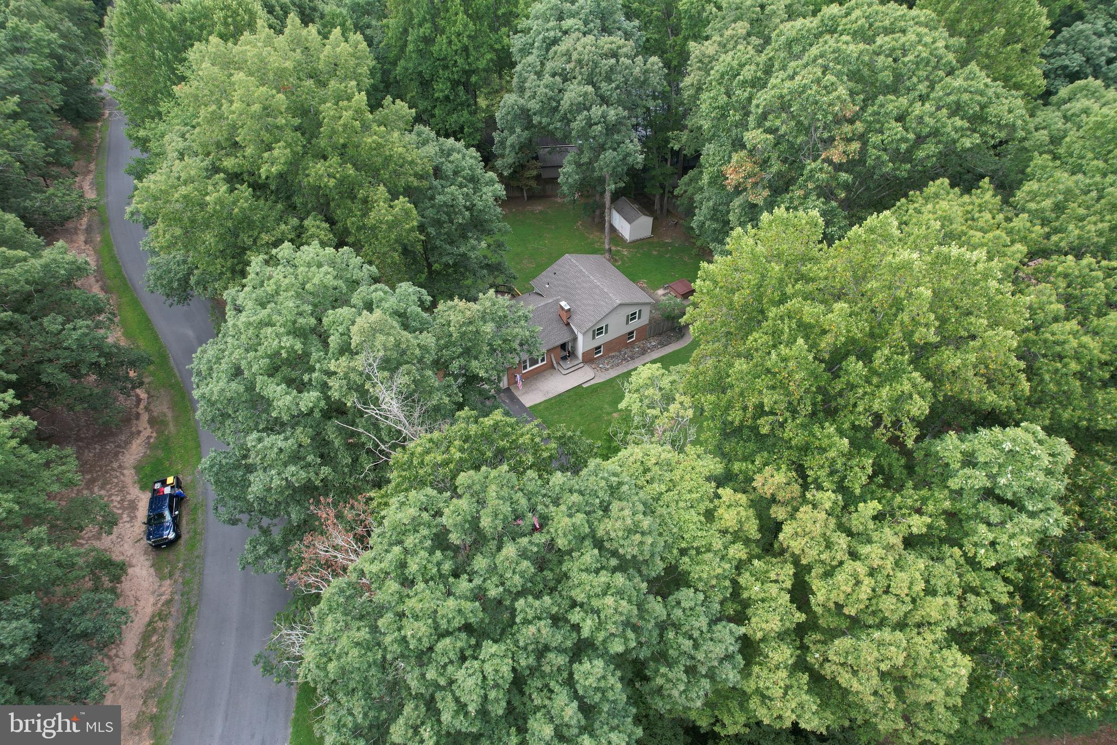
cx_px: 558
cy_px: 372
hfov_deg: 78.6
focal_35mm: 22
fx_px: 683
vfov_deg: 57.2
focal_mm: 8.38
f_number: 2.8
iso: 100
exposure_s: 1/250
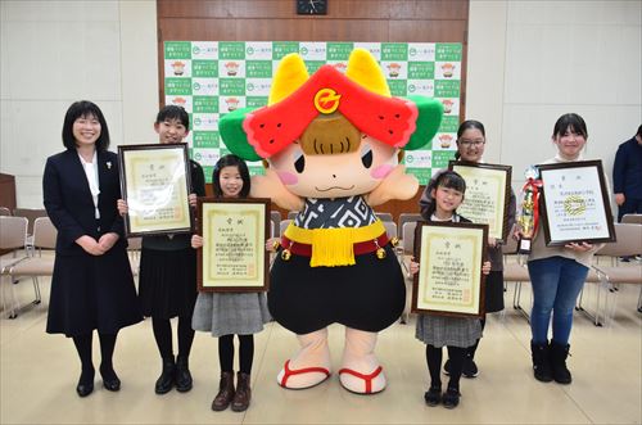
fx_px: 560
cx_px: 321
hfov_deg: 59.6
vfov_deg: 41.5
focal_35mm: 32
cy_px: 212
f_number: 5.6
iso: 3200
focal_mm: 21
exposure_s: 1/125
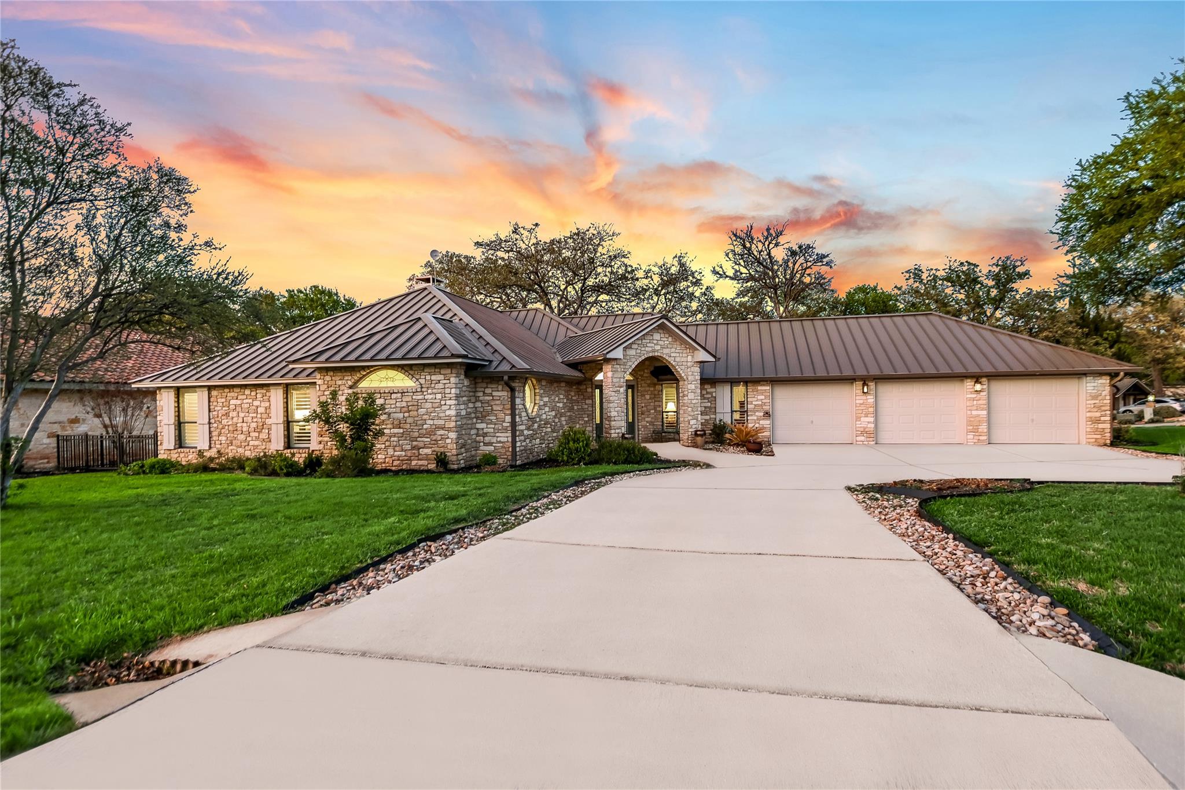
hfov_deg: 95.0
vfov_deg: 72.0
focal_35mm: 16
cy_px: 395
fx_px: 543
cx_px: 592
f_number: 3.5
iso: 320
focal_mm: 11
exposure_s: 1/50
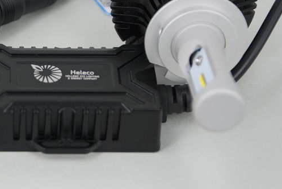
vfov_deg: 8.1
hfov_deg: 12.1
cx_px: 71
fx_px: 1325
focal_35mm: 169
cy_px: 59
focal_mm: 70
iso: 320
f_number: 5.6
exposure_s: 1/160
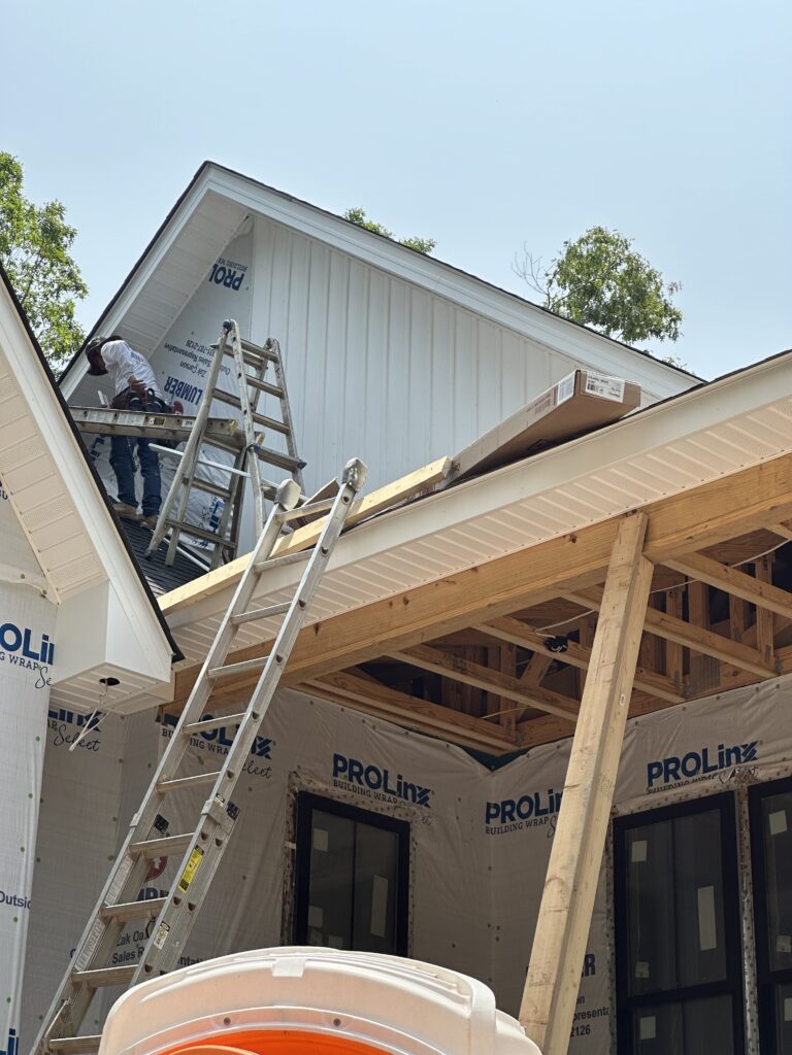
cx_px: 396
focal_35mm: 77
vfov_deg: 25.3
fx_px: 2349
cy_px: 528
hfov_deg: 19.1
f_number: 2.8
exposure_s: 1/637
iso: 32
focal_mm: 9
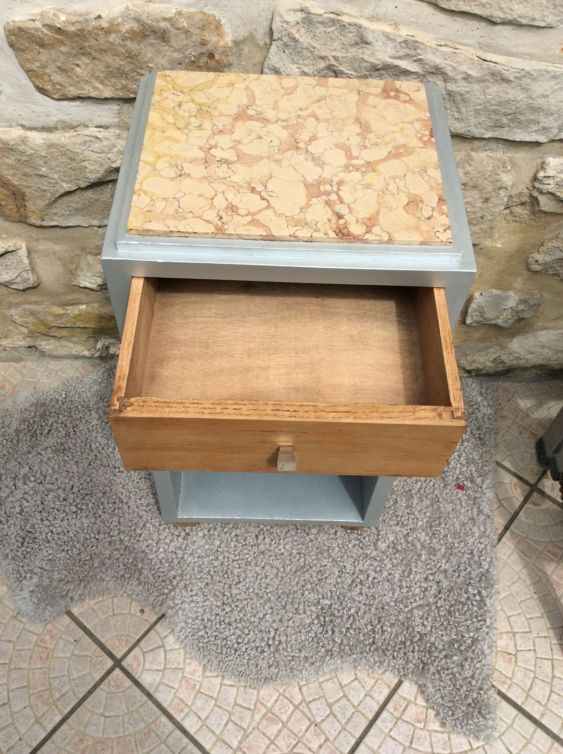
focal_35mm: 32
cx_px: 282
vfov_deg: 56.9
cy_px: 377
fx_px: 696
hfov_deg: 44.1
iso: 32
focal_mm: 3.3
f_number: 2.4
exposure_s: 1/1590
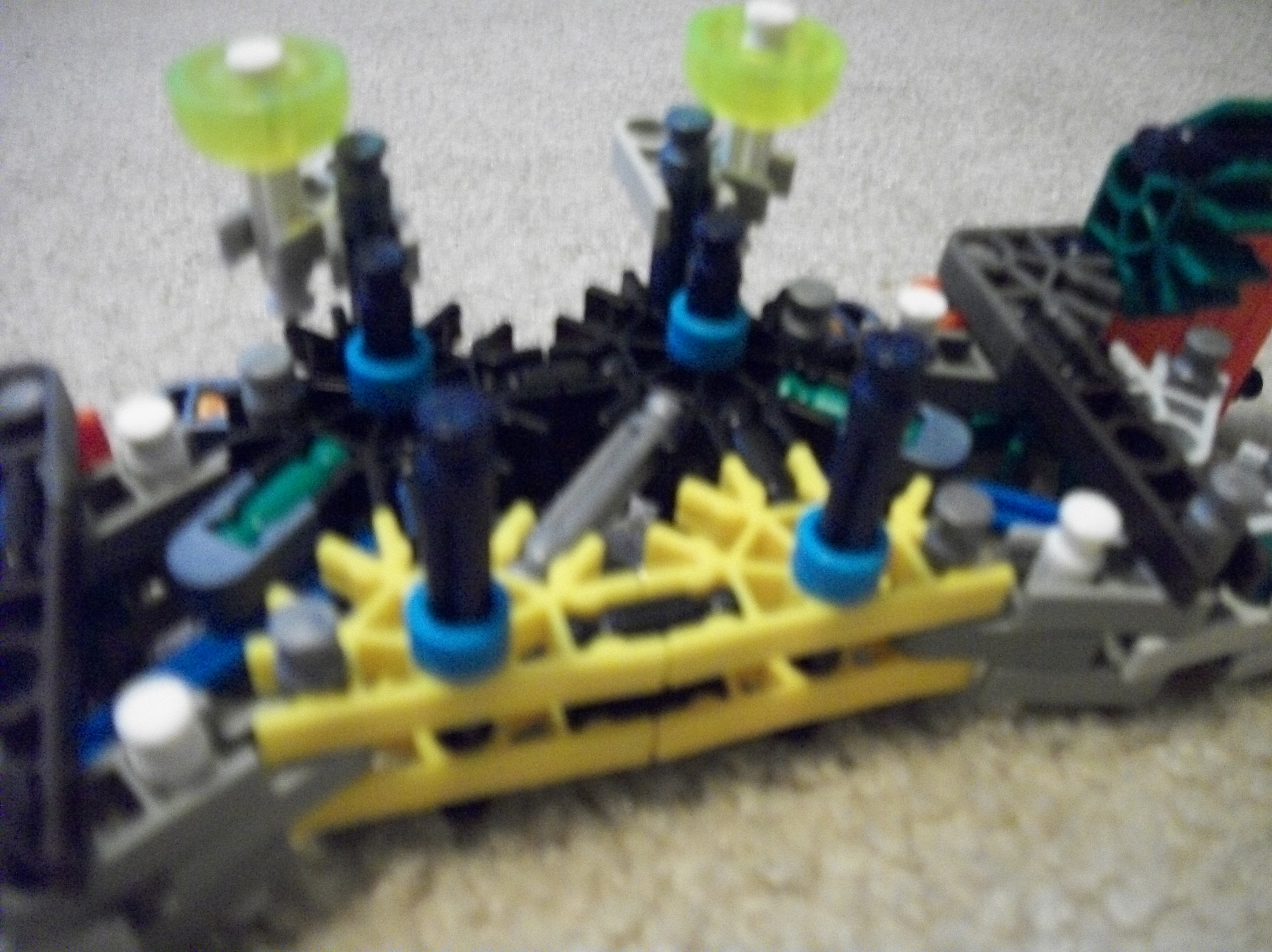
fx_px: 1175
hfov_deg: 56.9
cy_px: 476
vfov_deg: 44.1
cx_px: 636
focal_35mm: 32
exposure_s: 1/15
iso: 640
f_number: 2.9
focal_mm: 5.7
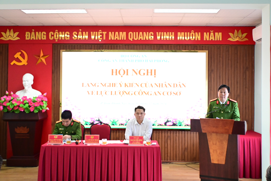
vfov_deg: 34.2
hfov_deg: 49.6
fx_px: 294
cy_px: 90
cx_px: 136
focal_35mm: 39
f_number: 3.8
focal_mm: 26
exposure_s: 1/200
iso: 4000
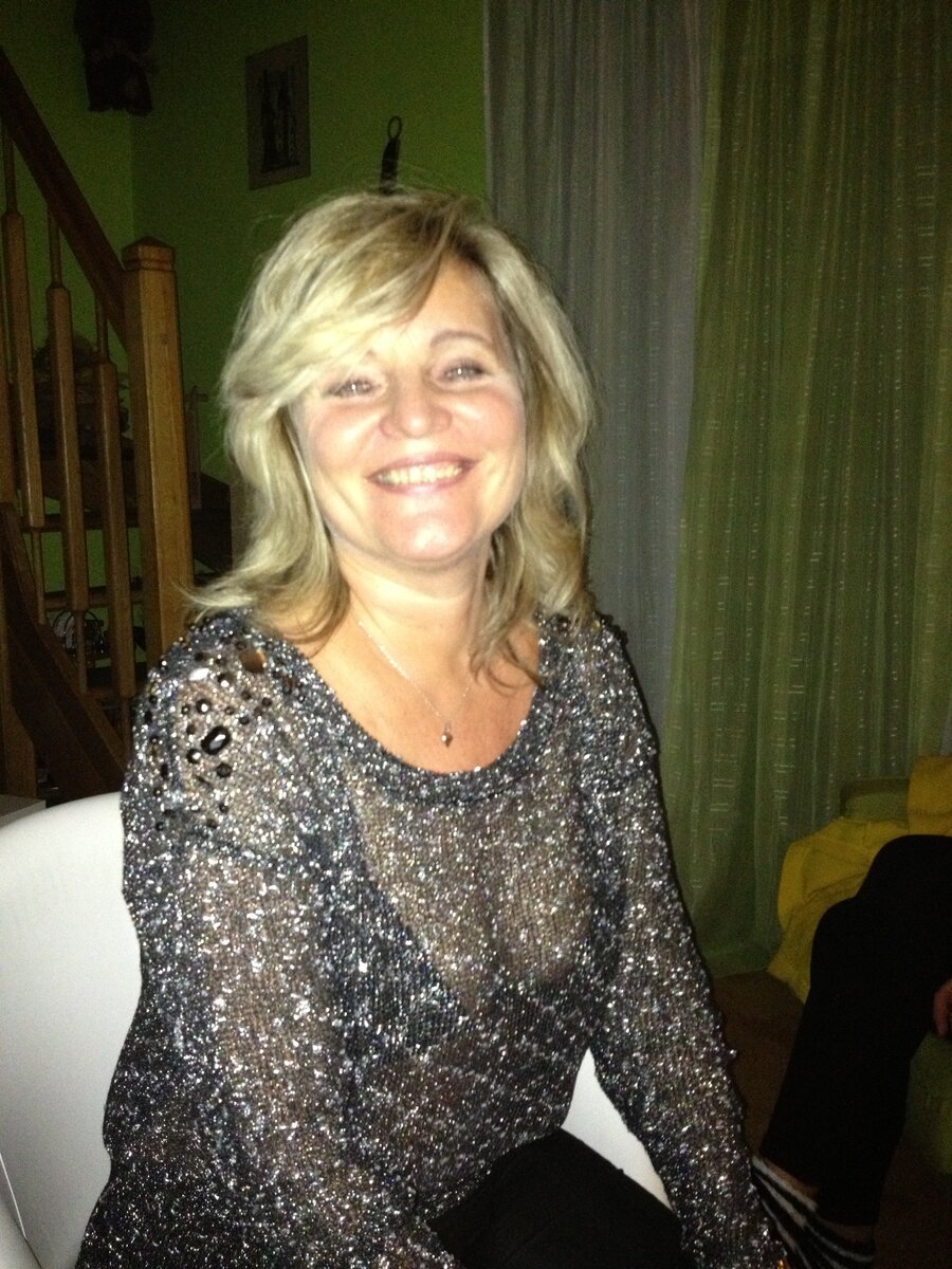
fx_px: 1283
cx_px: 476
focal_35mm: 35
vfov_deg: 52.6
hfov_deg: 40.7
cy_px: 634
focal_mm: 4.28
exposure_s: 1/16
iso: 400
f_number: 2.4
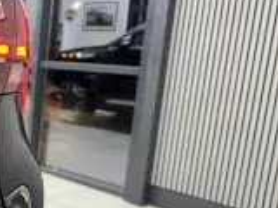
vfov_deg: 26.8
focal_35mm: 54
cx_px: -26
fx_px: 434
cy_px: 142
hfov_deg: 31.6
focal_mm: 6.76
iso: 320
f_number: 1.78
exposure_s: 1/50
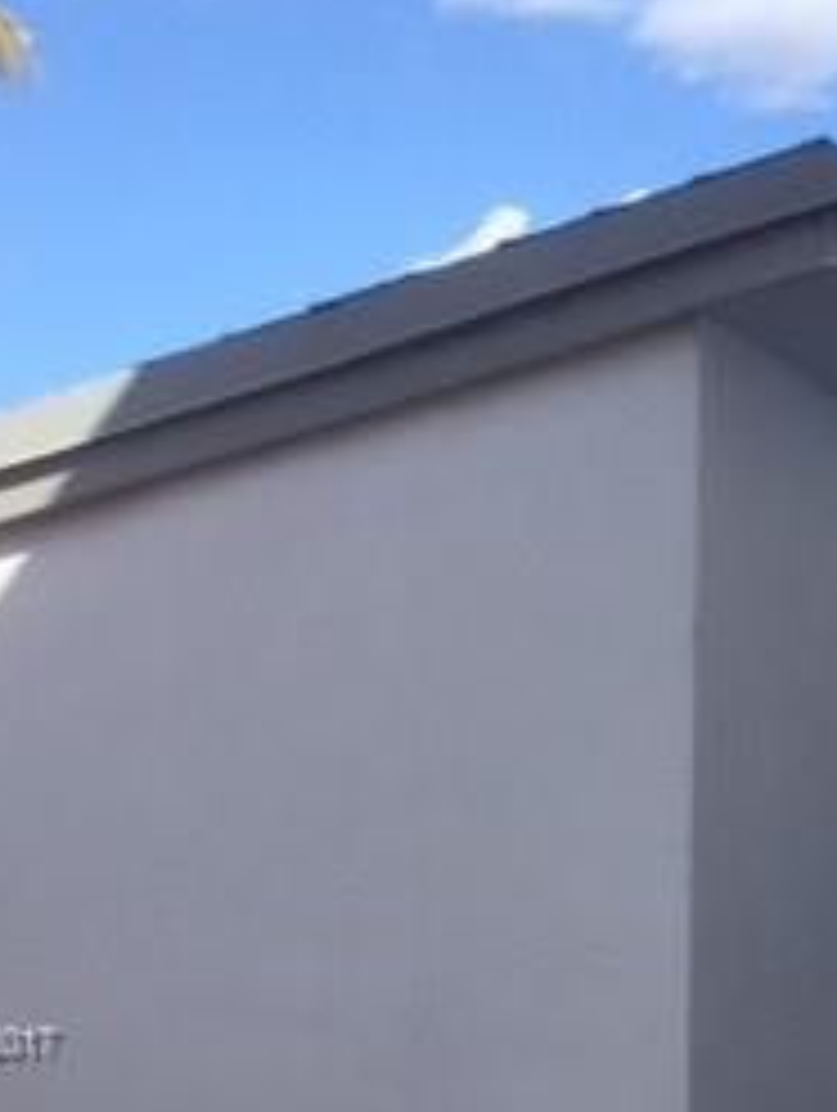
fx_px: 2412
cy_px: 1044
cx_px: 621
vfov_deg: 25.0
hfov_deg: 19.6
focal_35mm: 75
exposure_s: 1/1319
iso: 32
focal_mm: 4.15
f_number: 2.2
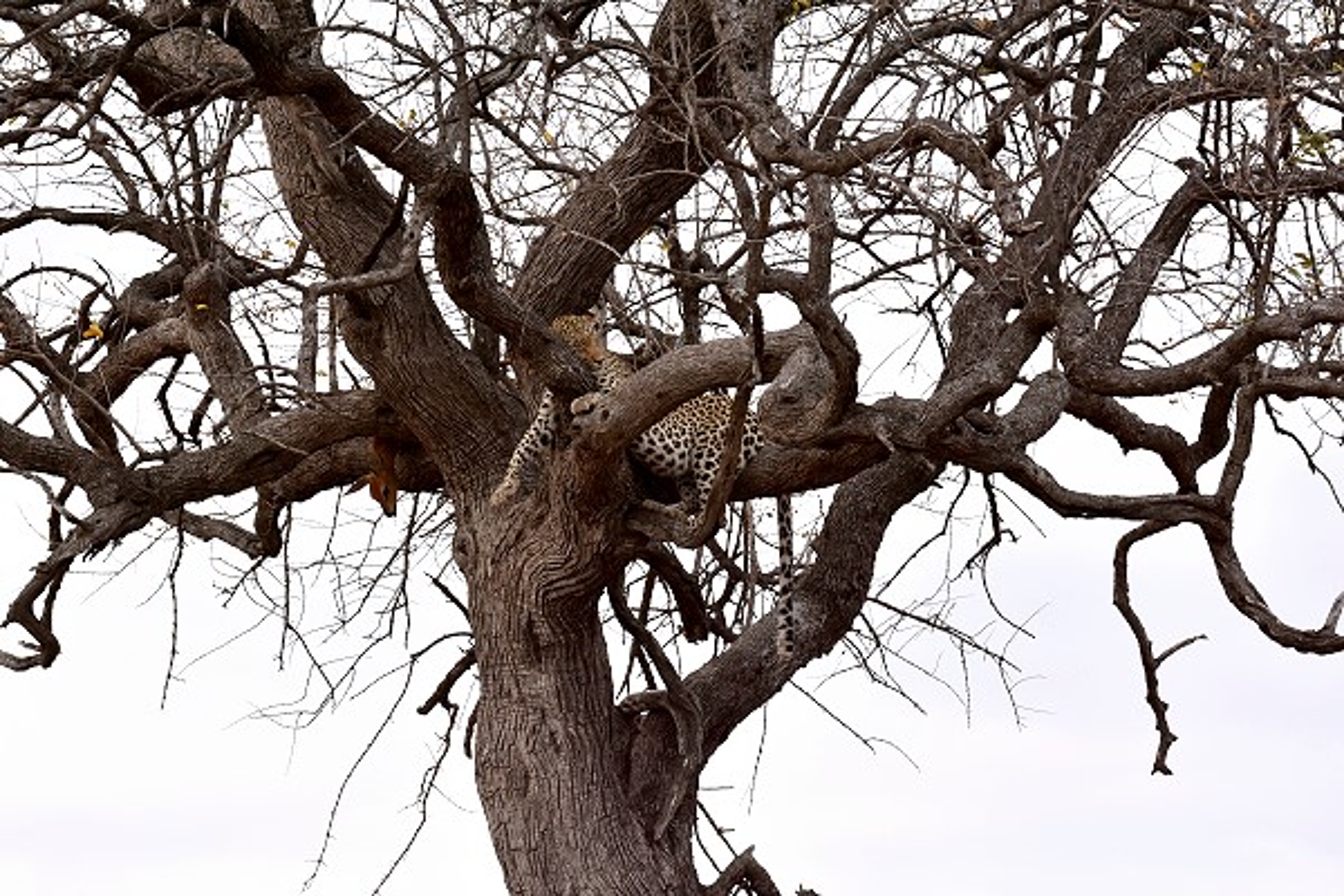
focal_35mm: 300
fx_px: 11199
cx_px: 672
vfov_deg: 4.6
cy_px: 448
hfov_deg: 6.9
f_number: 11
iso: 360
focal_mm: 200
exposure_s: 1/125
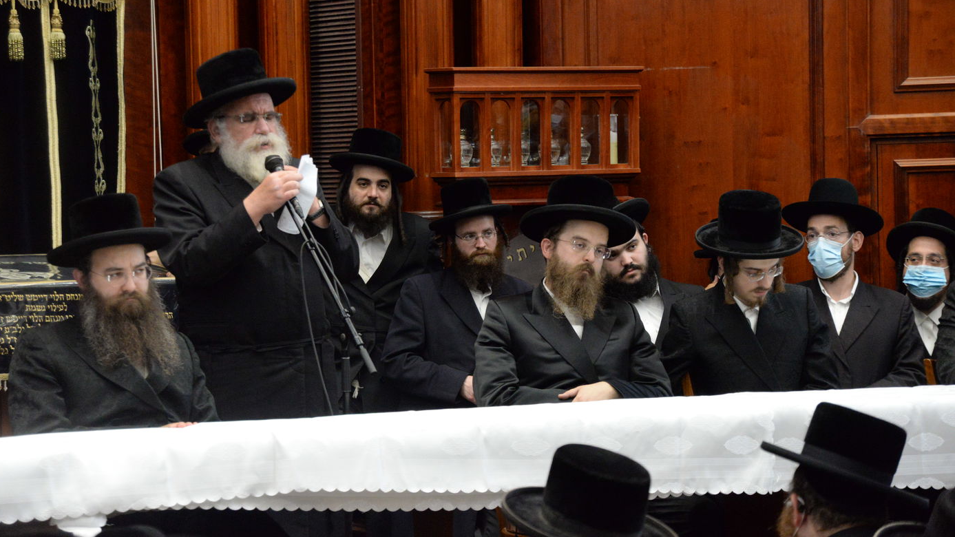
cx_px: 474
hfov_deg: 16.6
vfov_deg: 9.4
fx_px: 3266
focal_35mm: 129
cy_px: 225
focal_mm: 122
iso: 6400
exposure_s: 1/320
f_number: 5.6
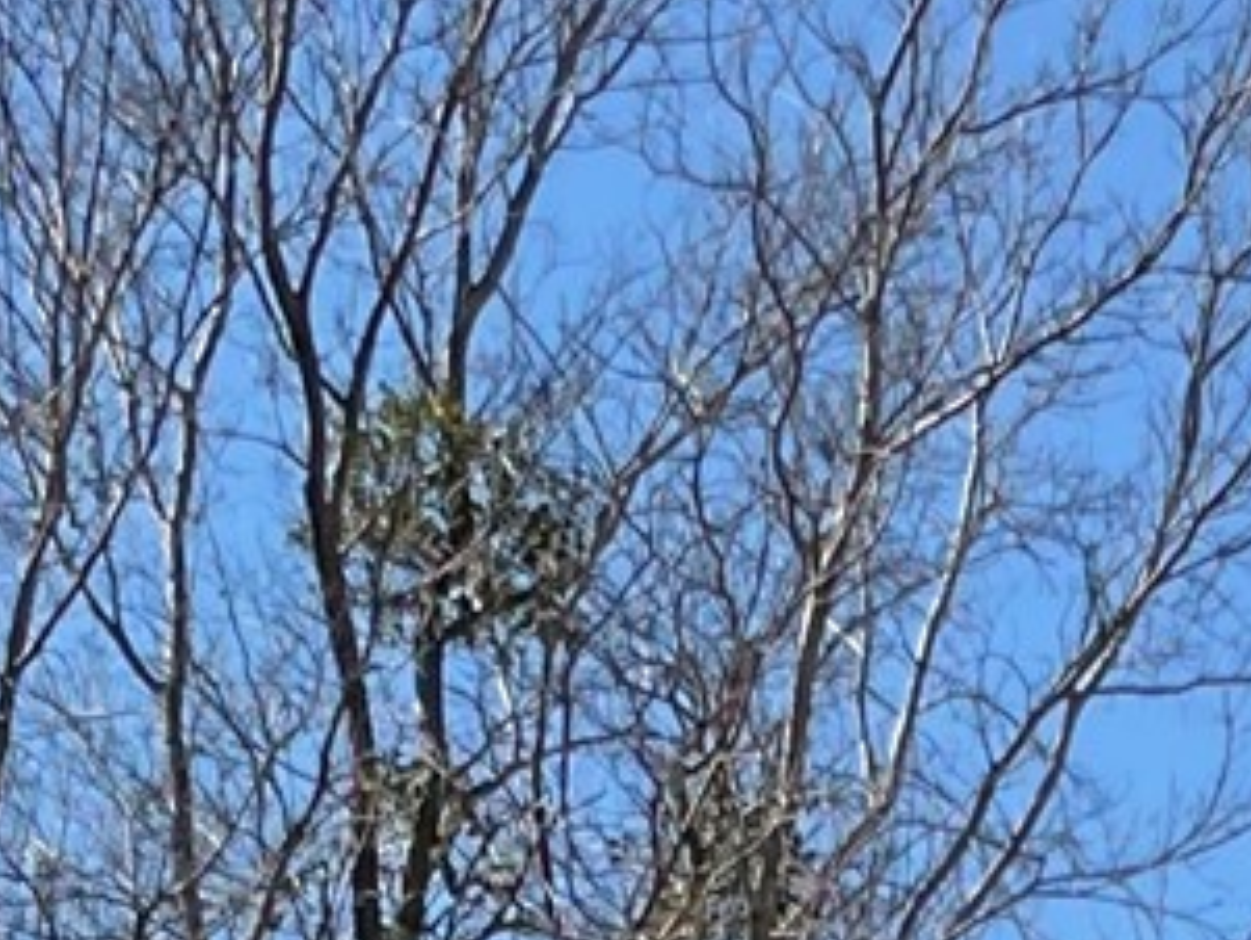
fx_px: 7122
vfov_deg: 7.0
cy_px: 2367
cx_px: 1567
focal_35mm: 197
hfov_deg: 9.9
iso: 16
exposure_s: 1/1221
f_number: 1.8
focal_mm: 3
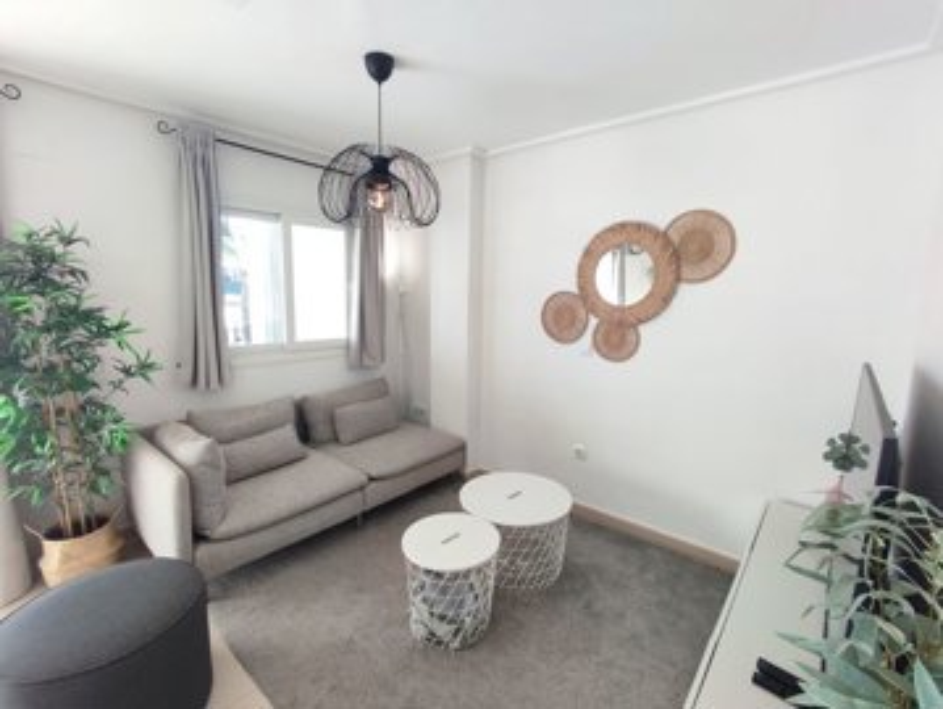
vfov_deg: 78.2
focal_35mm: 16
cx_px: 472
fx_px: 436
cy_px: 354
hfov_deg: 94.4
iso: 87
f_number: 2.2
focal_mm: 1.65
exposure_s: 1/100
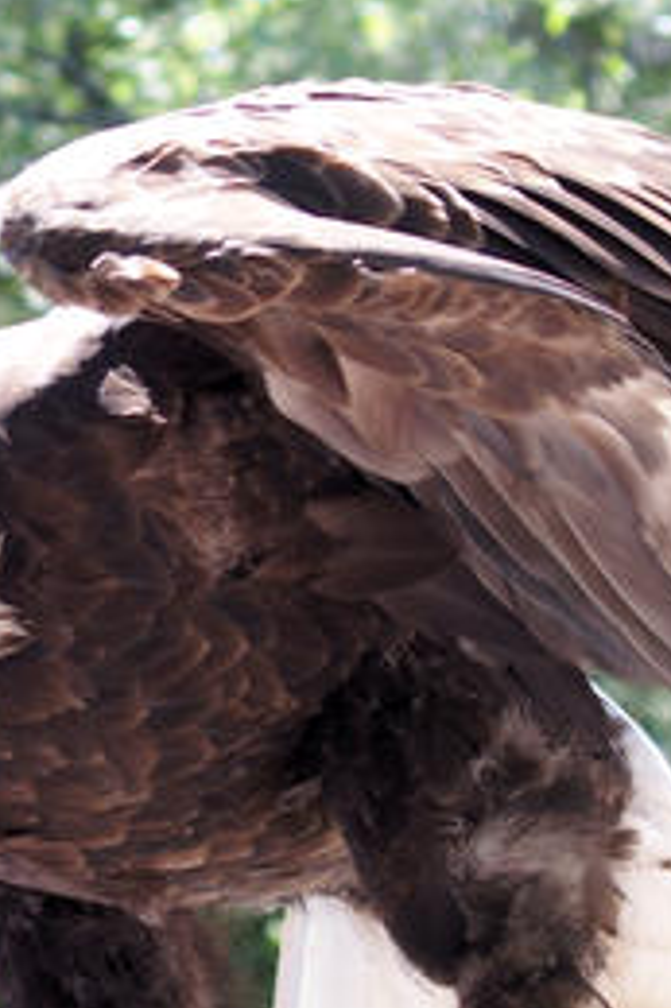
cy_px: 392
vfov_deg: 10.2
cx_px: 109
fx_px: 5655
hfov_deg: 6.8
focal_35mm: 202
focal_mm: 24
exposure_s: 1/200
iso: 100
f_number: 2.8
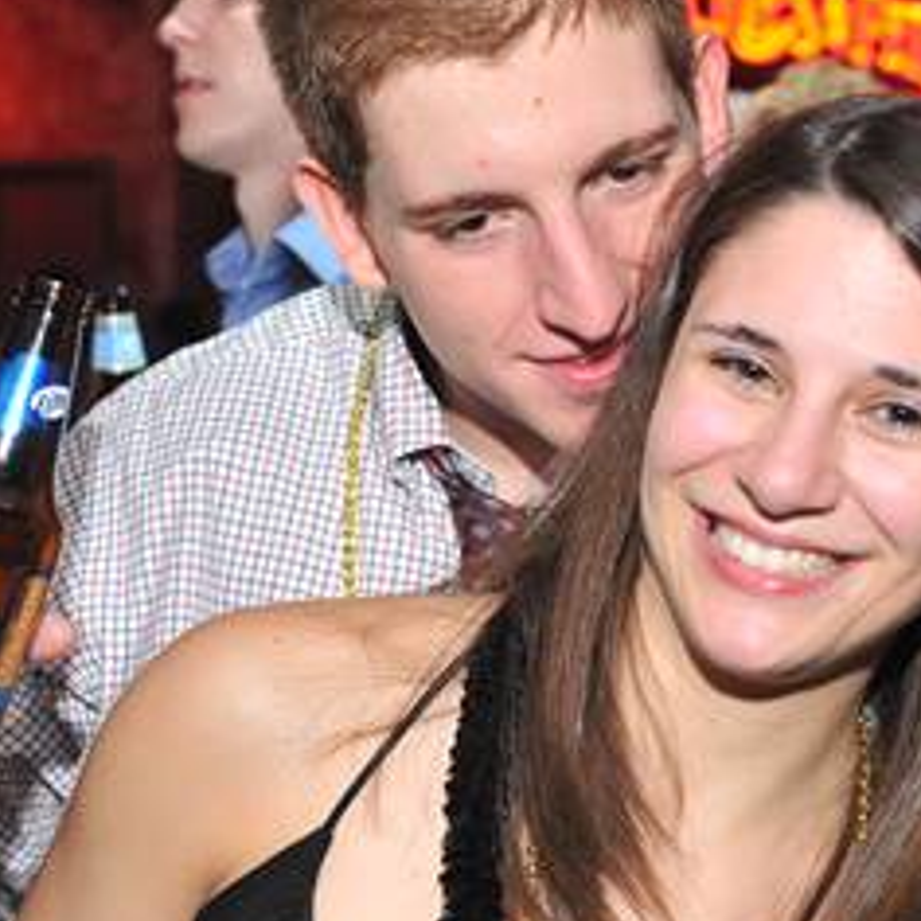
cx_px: 628
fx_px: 2619
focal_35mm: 87
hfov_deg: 19.9
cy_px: 500
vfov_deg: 19.9
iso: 1600
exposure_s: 1/100
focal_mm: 44
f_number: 5
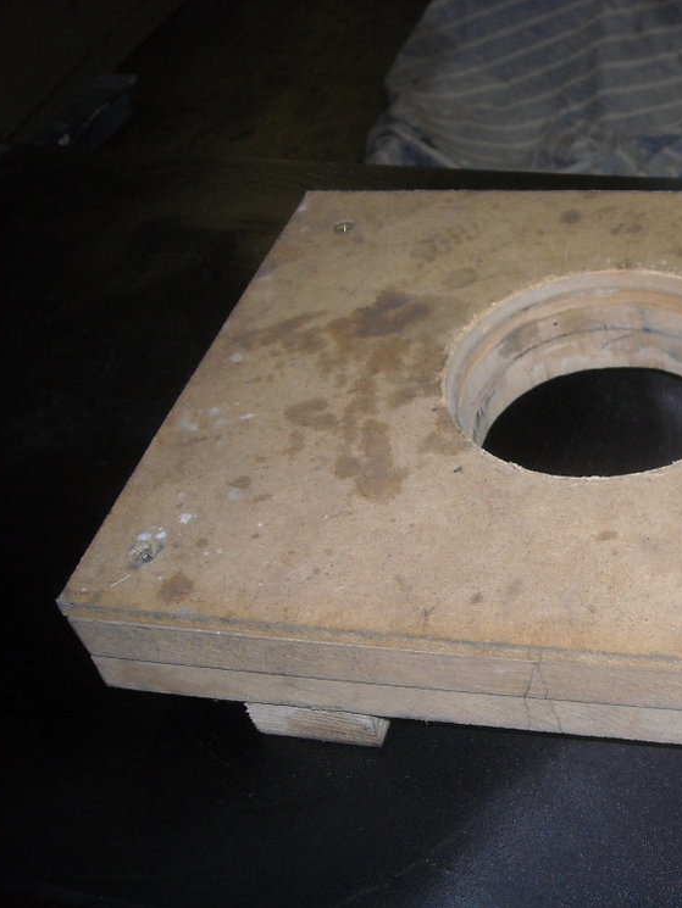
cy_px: 455
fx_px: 1234
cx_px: 595
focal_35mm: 47
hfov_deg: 29.8
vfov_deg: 40.4
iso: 200
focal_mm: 5.7
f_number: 2.8
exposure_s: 1/60
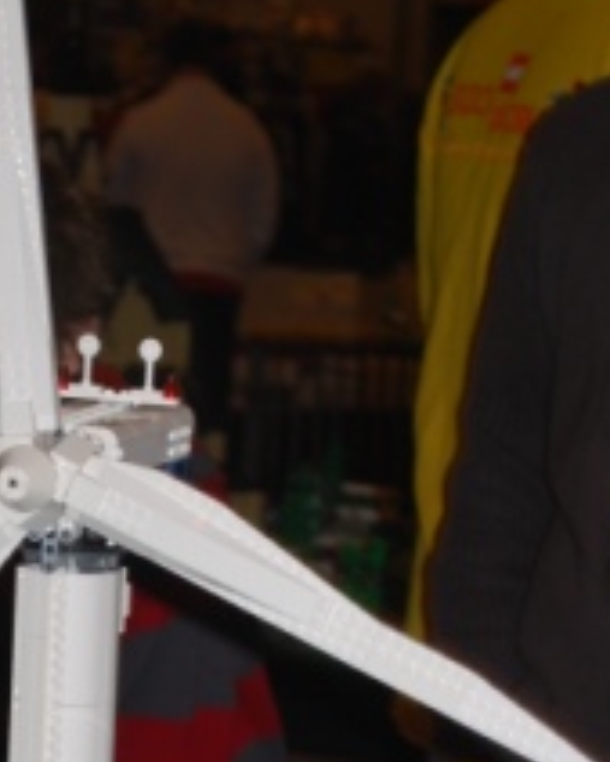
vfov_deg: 7.5
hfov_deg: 6.0
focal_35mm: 257
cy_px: 878
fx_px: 5786
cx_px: 116
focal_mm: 55
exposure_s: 1/60
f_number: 5.6
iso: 200
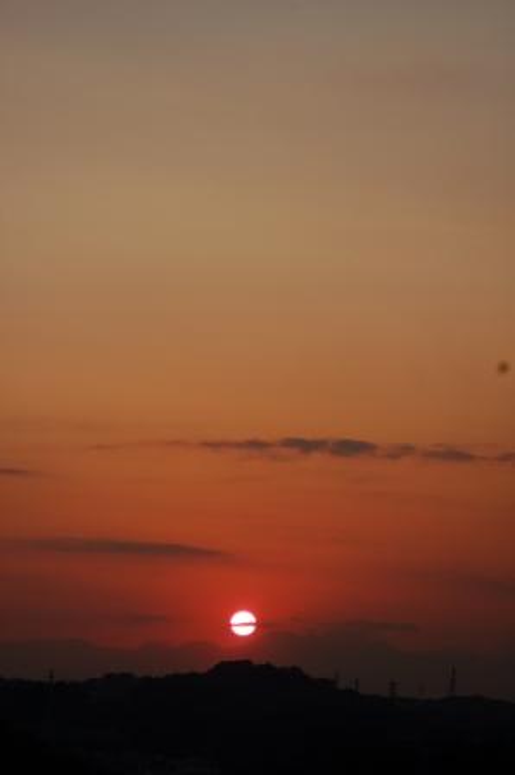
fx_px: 2579
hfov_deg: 11.4
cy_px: 388
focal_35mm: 120
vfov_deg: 17.1
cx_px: 258
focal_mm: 80
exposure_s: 1/500
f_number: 5.6
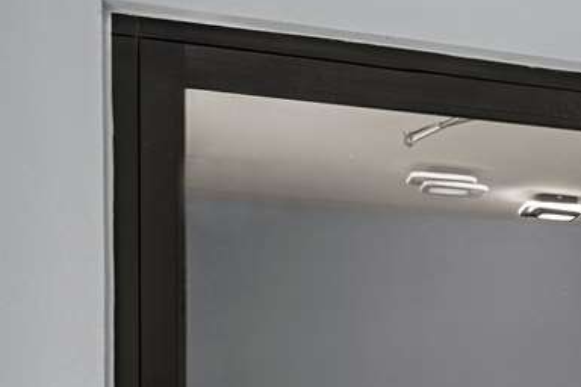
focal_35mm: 82
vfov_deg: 16.0
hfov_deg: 18.9
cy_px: 473
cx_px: 1049
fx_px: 1323
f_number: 5.6
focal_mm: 21
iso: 400
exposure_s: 1/125
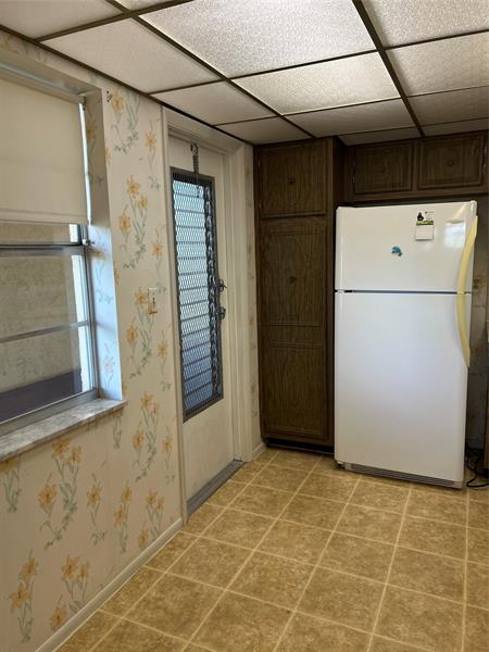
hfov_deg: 53.1
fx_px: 490
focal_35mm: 26
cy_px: 326
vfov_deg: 67.3
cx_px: 244
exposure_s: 1/120
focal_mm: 5.7
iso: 64
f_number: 1.5
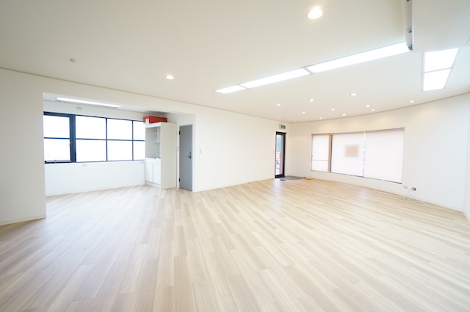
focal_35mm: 15
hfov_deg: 100.5
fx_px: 196
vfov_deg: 77.1
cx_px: 235
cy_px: 156
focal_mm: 10
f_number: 4
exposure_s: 1/60
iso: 1250
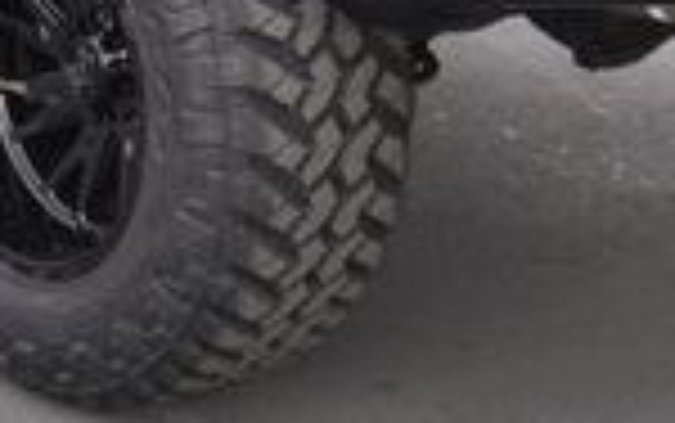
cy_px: -297
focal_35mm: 170
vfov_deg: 7.5
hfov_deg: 12.3
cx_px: 243
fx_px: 3130
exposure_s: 1/80
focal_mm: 26
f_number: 5
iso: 100
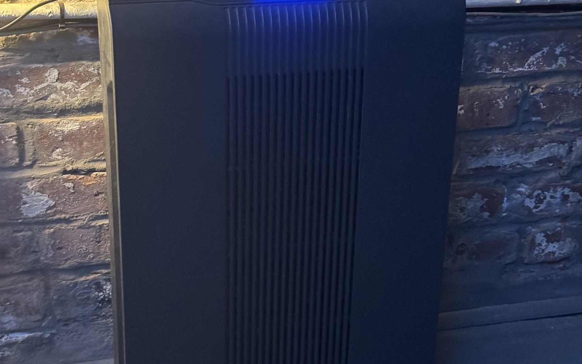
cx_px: 291
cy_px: 179
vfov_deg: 19.1
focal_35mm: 68
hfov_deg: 30.2
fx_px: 1079
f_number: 1.78
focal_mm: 6.76
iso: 800
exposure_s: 1/22
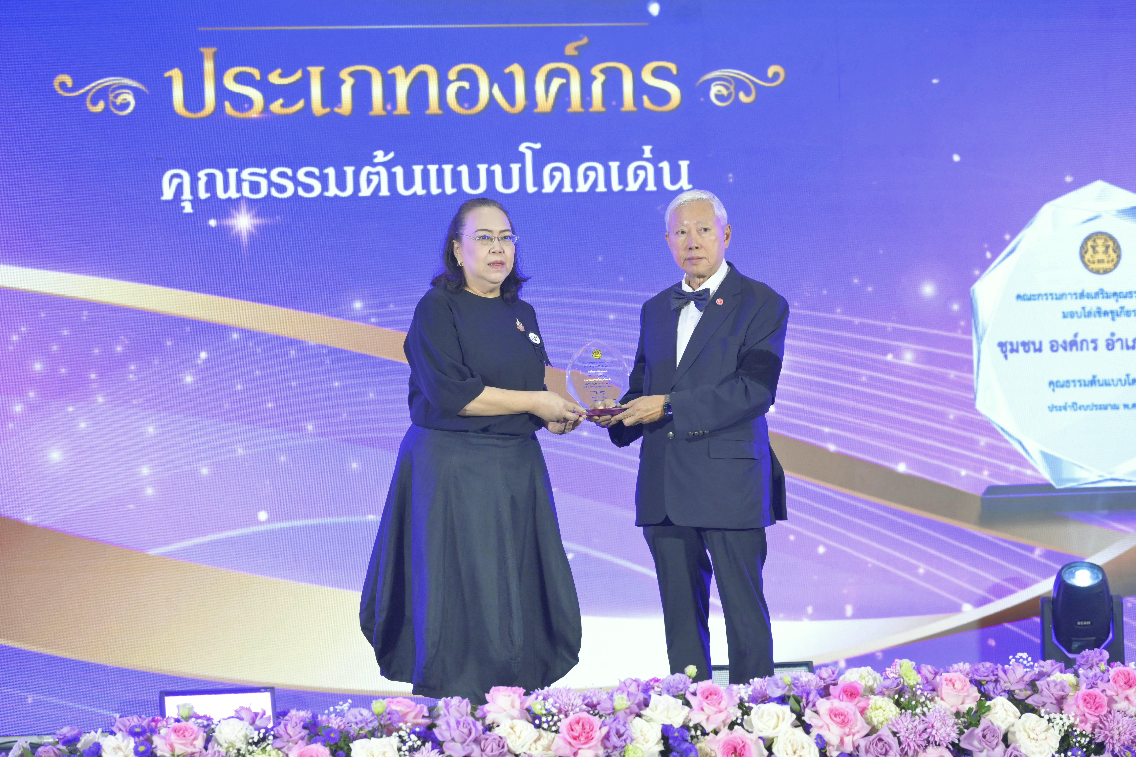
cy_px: 378
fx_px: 3786
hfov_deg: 17.1
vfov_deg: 11.4
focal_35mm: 120
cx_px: 568
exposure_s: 1/200
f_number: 5.6
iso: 3200
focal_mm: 120
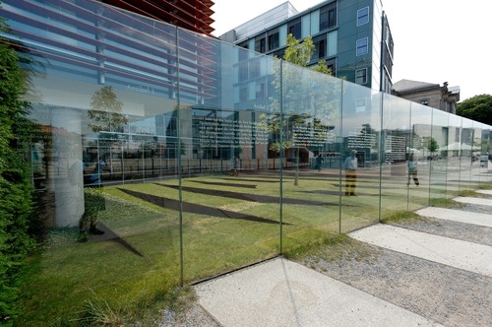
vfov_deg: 77.2
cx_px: 246
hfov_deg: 100.5
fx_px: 205
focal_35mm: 15
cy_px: 164
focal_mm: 10
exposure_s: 1/250
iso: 200
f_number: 8
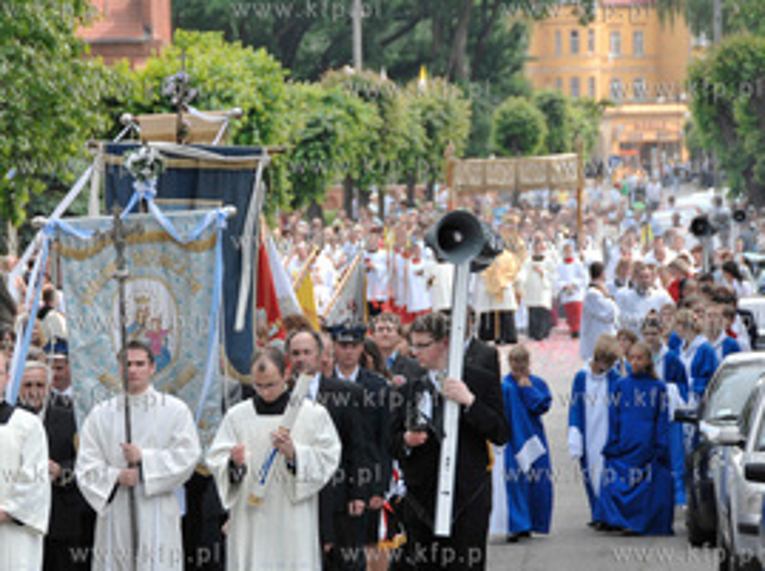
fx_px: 6158
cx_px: 245
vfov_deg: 5.3
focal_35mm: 279
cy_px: 358
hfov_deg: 7.1
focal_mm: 130
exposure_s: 1/160
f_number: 5.6
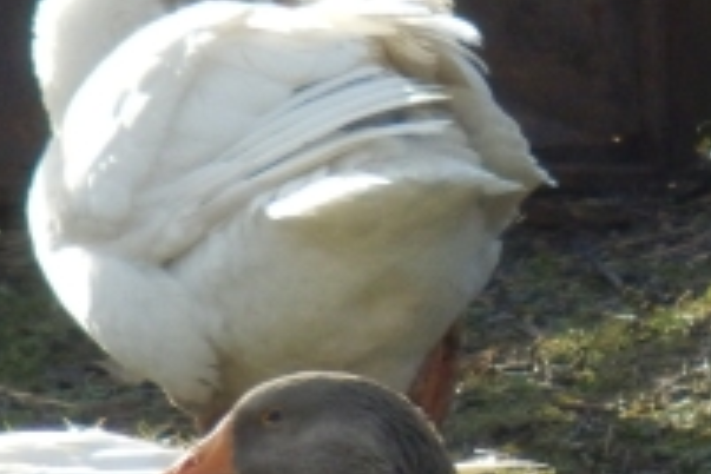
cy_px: 177
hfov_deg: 1.7
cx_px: 679
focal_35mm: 1244
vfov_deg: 1.1
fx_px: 24567
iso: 250
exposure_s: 1/320
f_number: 5.9
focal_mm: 52.5
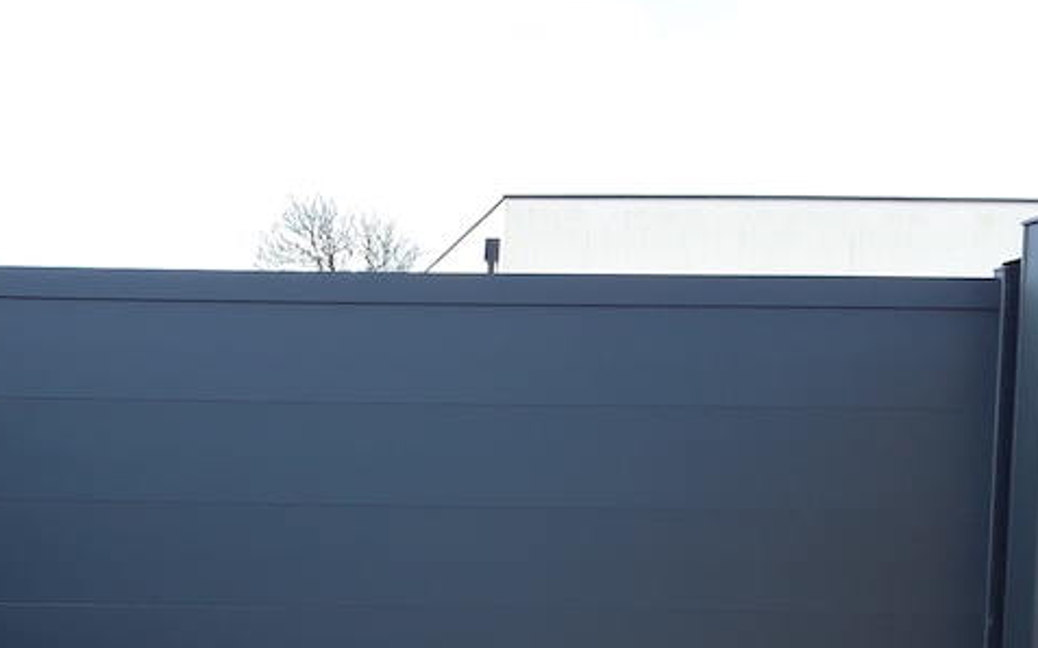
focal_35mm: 51
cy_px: 576
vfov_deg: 24.6
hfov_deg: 38.6
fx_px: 1443
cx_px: 270
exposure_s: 1/369
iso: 40
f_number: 1.9
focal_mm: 2.91
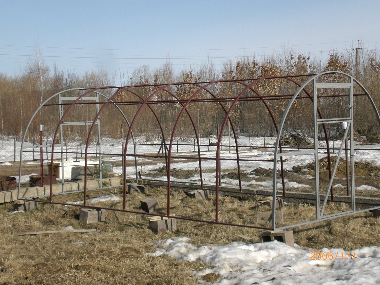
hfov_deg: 30.7
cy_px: 142
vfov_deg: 23.3
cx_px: 190
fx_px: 692
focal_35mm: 63
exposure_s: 1/400
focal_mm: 10.4
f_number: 5.7
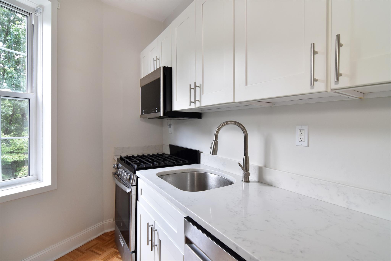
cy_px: 130
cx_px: 196
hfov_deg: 95.0
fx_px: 179
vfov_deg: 72.0
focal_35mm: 16
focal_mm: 11
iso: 640
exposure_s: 1/50
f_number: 8
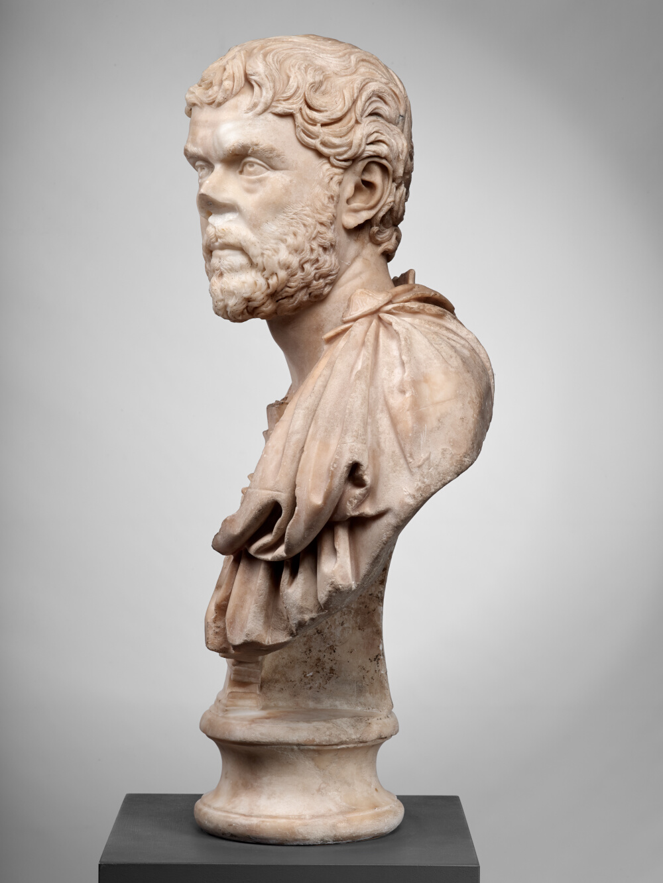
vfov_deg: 30.7
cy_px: 442
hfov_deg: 23.3
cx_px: 332
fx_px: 1609
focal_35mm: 63
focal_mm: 80
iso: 200
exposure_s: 1/125
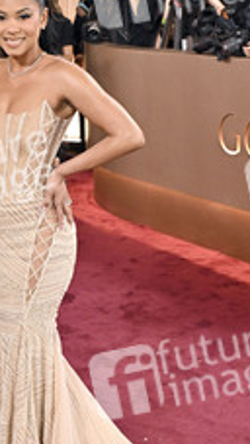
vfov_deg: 29.2
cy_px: 276
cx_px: 12
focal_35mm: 72
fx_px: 847
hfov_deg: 16.5
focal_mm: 39
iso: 2500
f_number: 4.5
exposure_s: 1/320
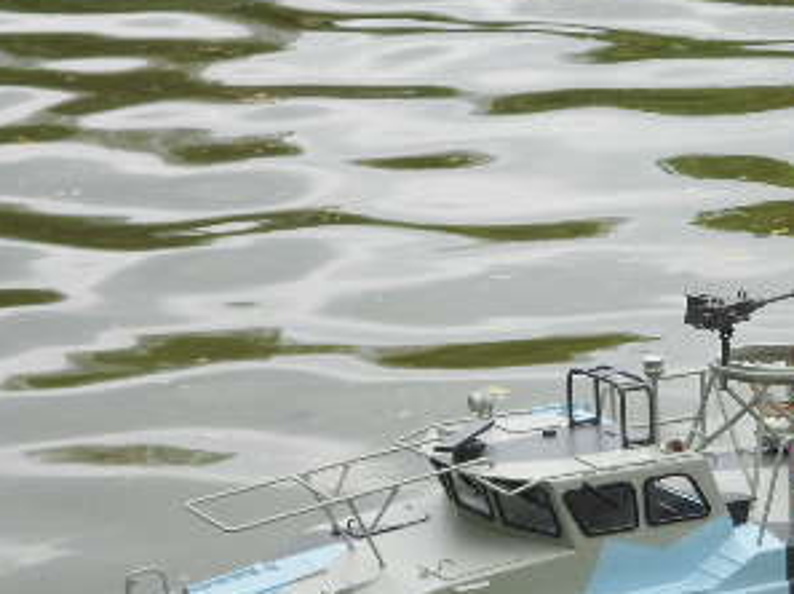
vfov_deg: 9.0
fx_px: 3757
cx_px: 746
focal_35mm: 164
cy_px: 538
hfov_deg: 12.0
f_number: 5.8
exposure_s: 1/160
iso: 80
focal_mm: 13.5
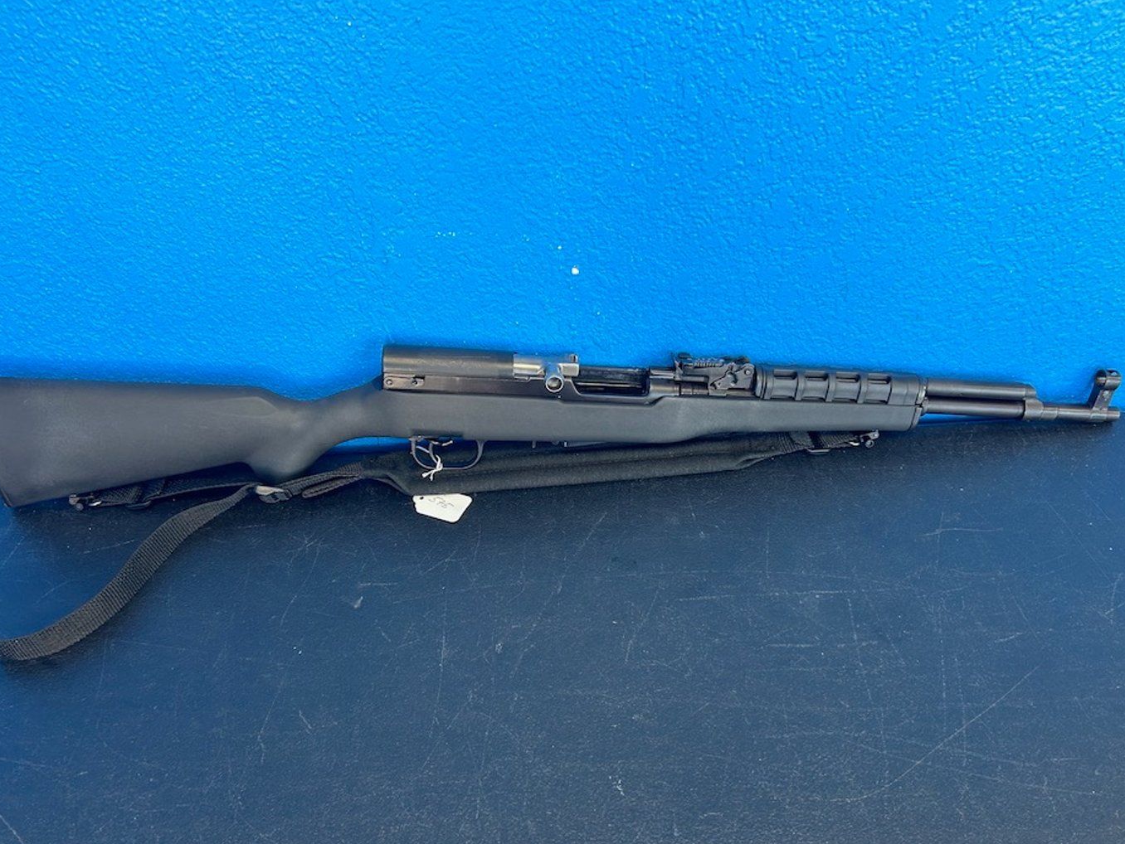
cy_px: 467
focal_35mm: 29
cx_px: 561
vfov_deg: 48.2
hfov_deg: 61.6
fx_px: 943
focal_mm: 5.7
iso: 100
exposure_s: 1/120
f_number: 1.5
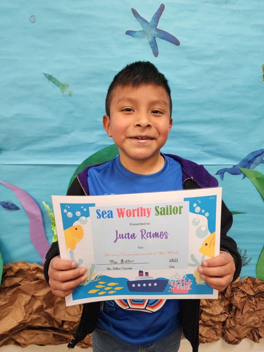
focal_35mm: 23
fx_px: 234
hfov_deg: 58.9
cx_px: 132
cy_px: 176
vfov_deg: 73.9
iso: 500
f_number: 1.8
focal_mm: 6.4
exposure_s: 1/60
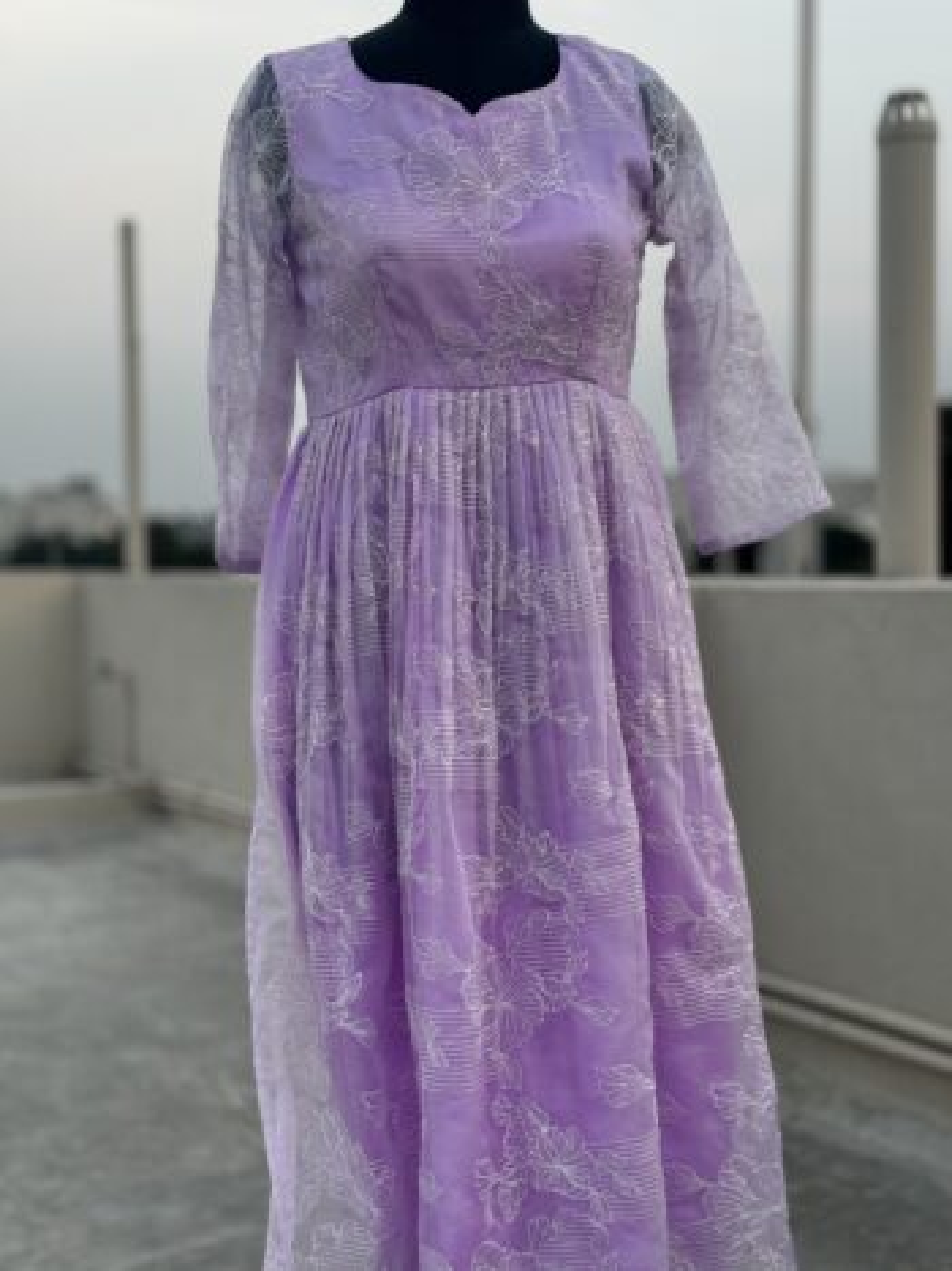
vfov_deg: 39.7
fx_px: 1761
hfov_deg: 30.3
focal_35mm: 48
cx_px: 476
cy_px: 636
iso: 50
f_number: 1.78
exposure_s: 1/121
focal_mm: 6.76
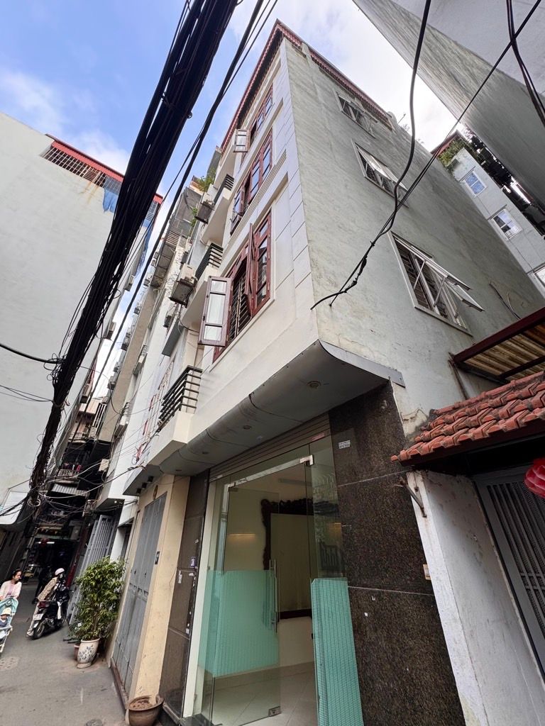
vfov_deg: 102.1
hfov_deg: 85.7
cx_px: 272
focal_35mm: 14
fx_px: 294
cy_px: 363
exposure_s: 1/257
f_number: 2.2
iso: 40
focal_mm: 2.22
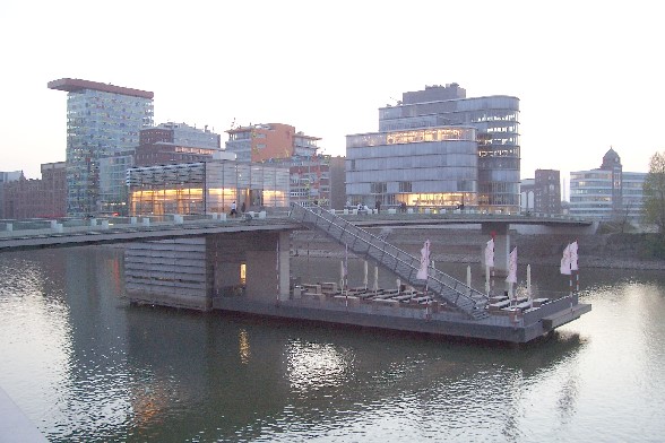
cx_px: 332
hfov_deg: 55.8
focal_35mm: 34
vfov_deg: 38.9
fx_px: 628
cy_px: 222
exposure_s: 1/20
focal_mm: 5.6
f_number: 2.7
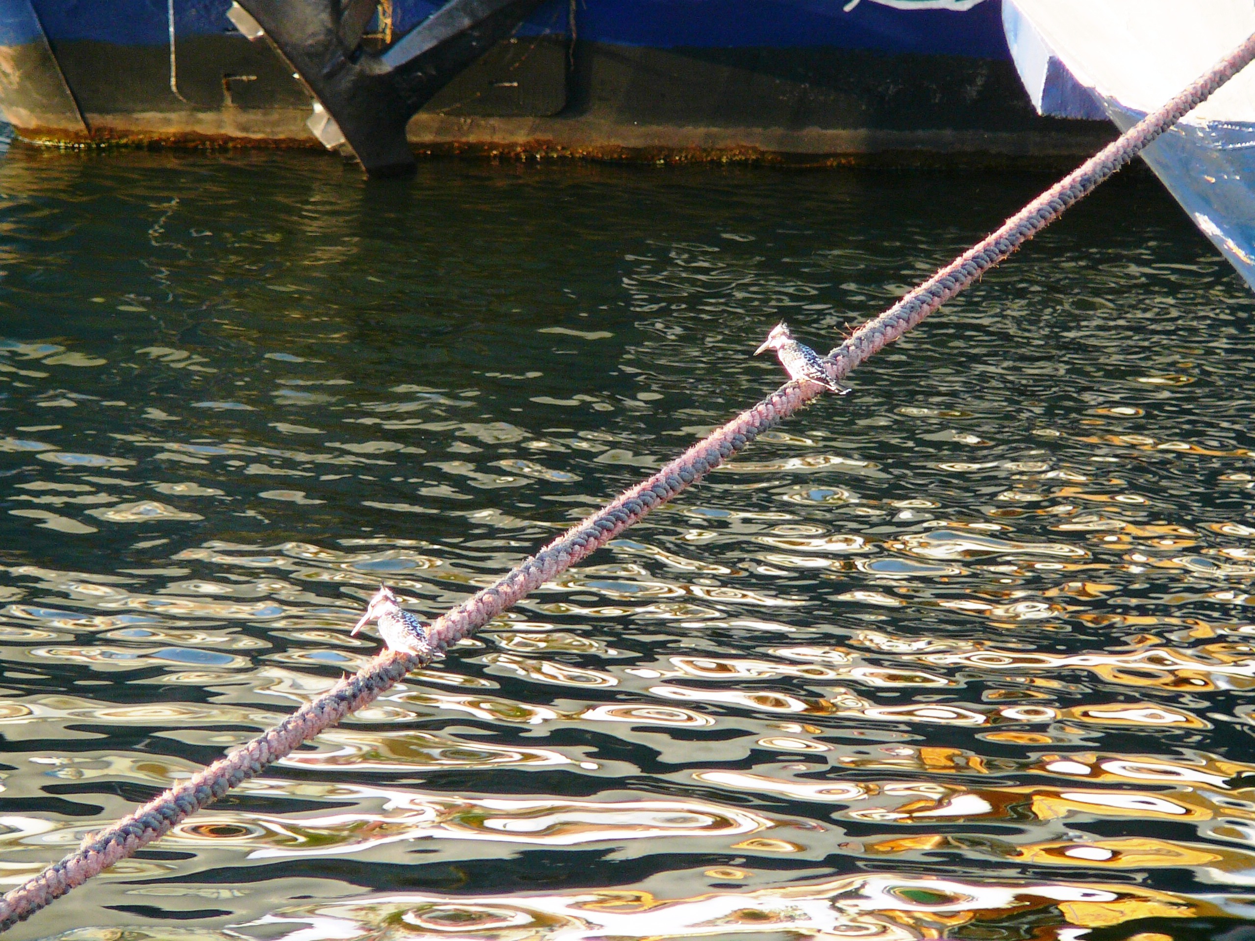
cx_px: 628
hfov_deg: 5.7
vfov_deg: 4.2
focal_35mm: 350
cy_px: 470
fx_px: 12689
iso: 80
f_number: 4.2
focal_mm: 52
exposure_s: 1/60
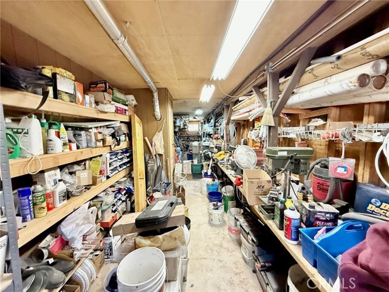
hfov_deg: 102.1
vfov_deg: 85.7
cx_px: 194
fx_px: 157
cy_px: 146
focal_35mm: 14
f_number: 2.2
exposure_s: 1/60
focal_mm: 2.22
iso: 640
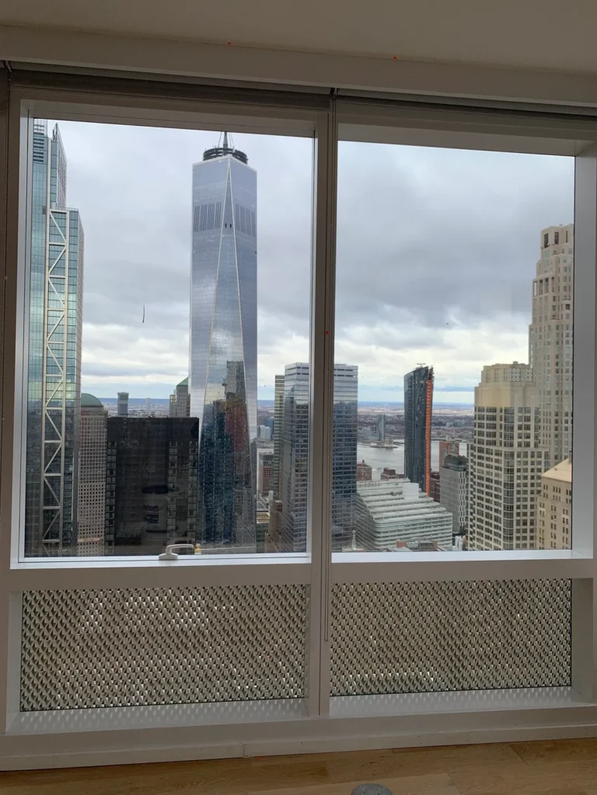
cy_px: 398
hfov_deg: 53.1
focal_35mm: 26
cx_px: 298
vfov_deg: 67.3
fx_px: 598
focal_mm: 4.25
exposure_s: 1/274
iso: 25
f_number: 1.8
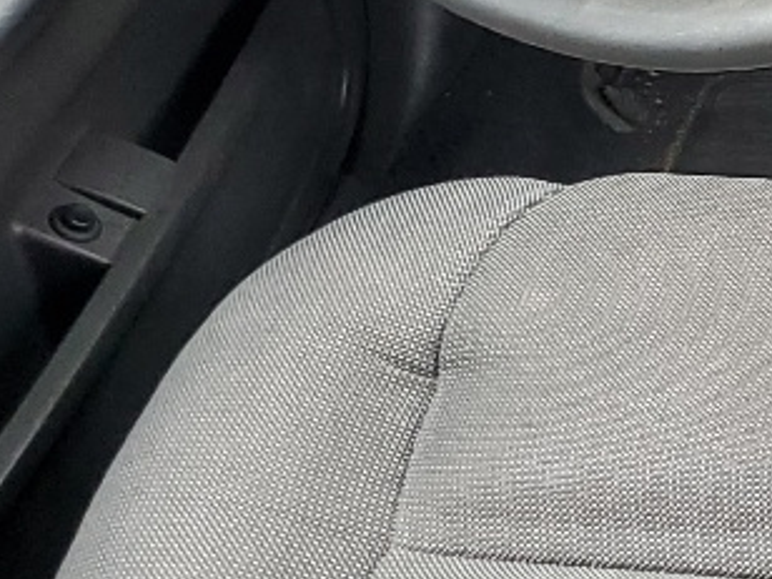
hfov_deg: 12.2
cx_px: 1745
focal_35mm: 135
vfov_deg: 11.0
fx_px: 3011
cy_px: 311
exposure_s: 1/60.2
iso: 69
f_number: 1.5
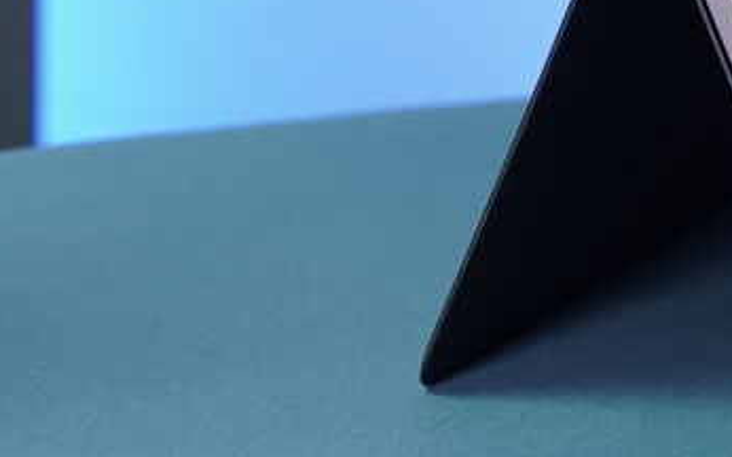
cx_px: 758
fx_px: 2373
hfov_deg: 17.1
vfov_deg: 10.8
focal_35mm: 119
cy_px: -112
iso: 1600
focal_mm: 42
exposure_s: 1/160
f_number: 7.1
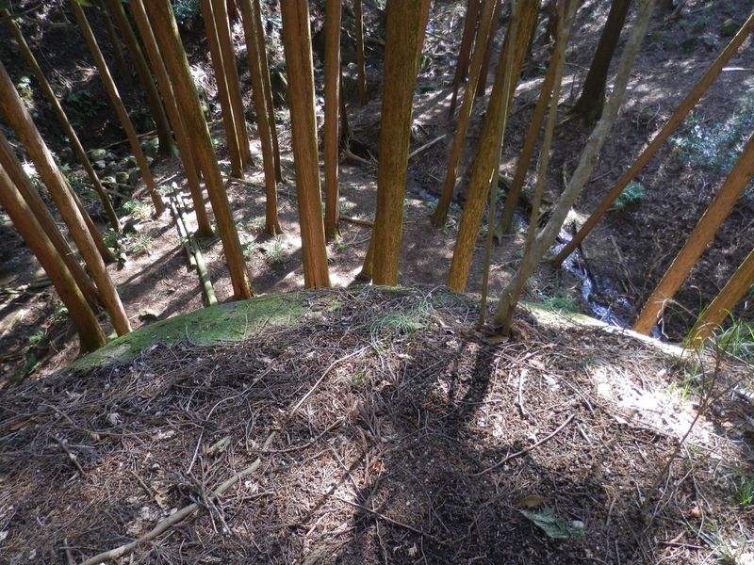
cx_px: 377
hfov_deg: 69.4
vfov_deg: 54.9
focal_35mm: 25
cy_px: 282
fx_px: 545
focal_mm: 4.5
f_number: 3
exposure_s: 1/30
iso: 125
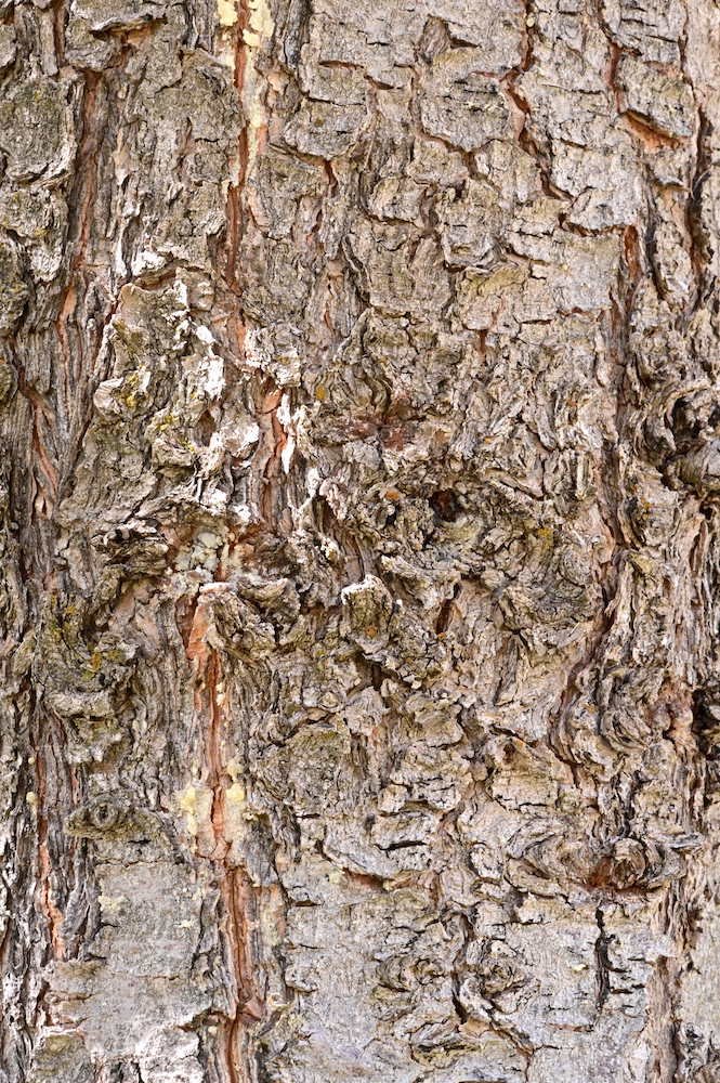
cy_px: 542
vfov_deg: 19.5
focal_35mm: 105
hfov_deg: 13.0
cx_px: 360
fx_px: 3155
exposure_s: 1/60
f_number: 36
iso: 2000
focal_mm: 105
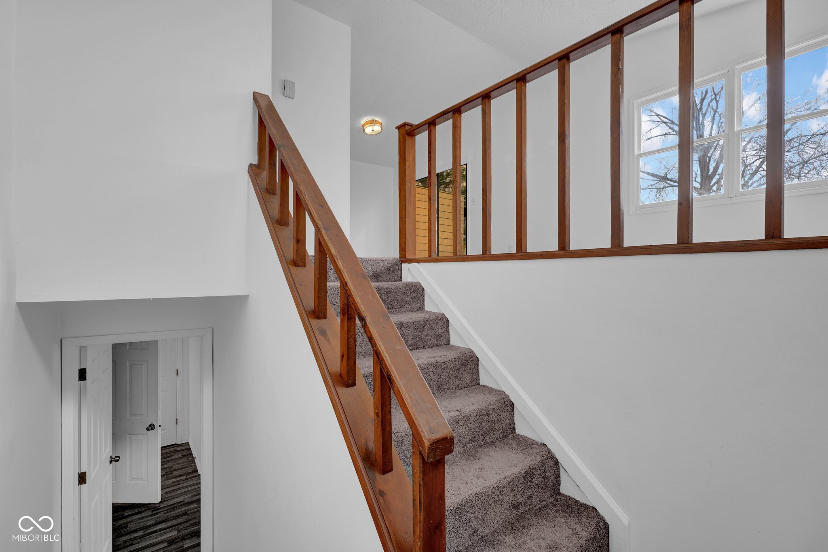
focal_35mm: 16
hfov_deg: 96.7
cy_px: 276
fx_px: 368
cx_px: 414
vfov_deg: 73.7
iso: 100
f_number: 8
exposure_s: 1/3.33
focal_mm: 16
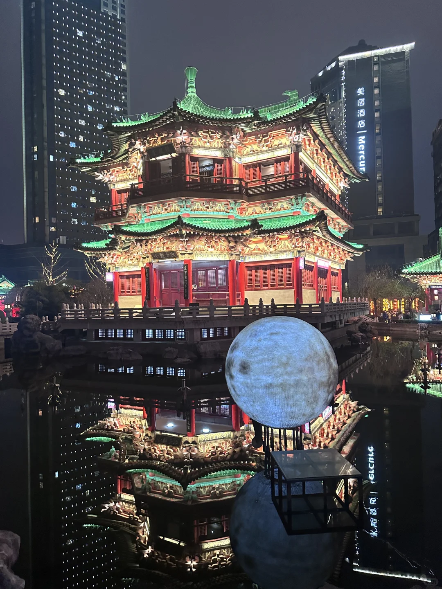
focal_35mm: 24
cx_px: 221
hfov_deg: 56.8
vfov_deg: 71.6
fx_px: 409
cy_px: 294
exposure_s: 1/60
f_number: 1.78
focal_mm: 6.86
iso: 640
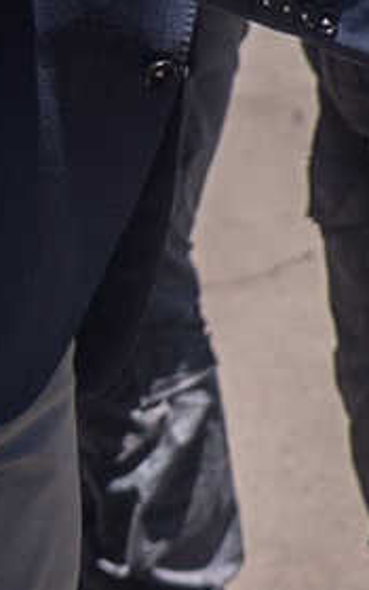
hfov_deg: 4.2
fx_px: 4956
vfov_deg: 6.8
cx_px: 814
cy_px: -36
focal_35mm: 308
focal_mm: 44
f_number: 4
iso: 500
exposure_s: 1/4000
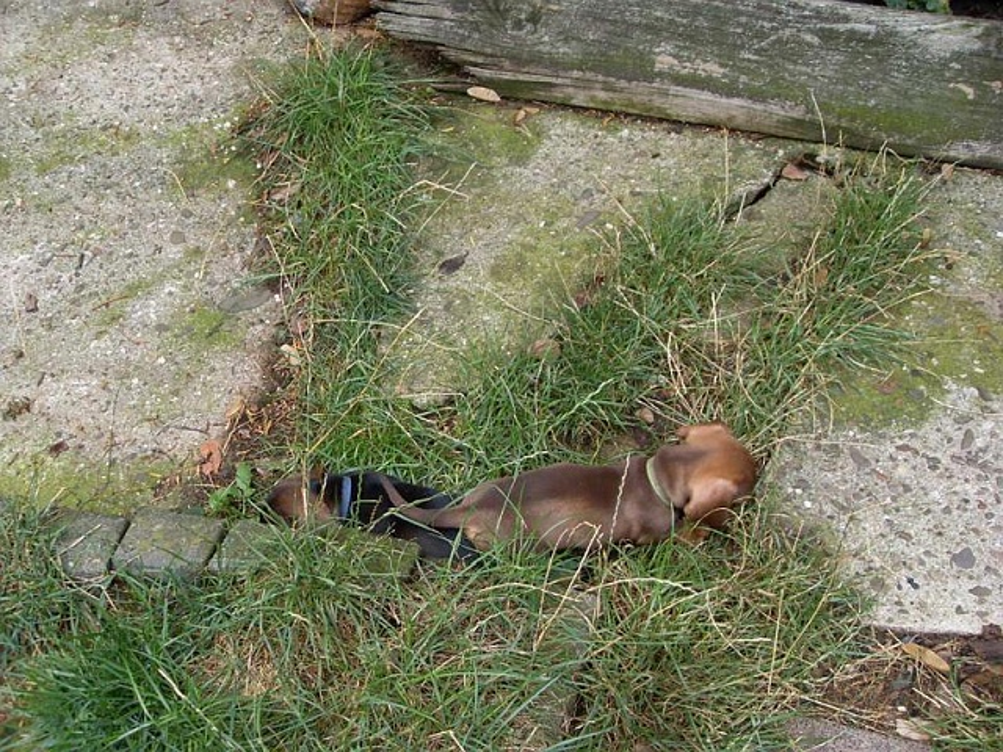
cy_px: 376
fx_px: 1014
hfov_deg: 52.6
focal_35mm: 35
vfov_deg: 40.7
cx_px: 502
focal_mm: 6.3
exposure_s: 1/180
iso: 80
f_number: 2.8
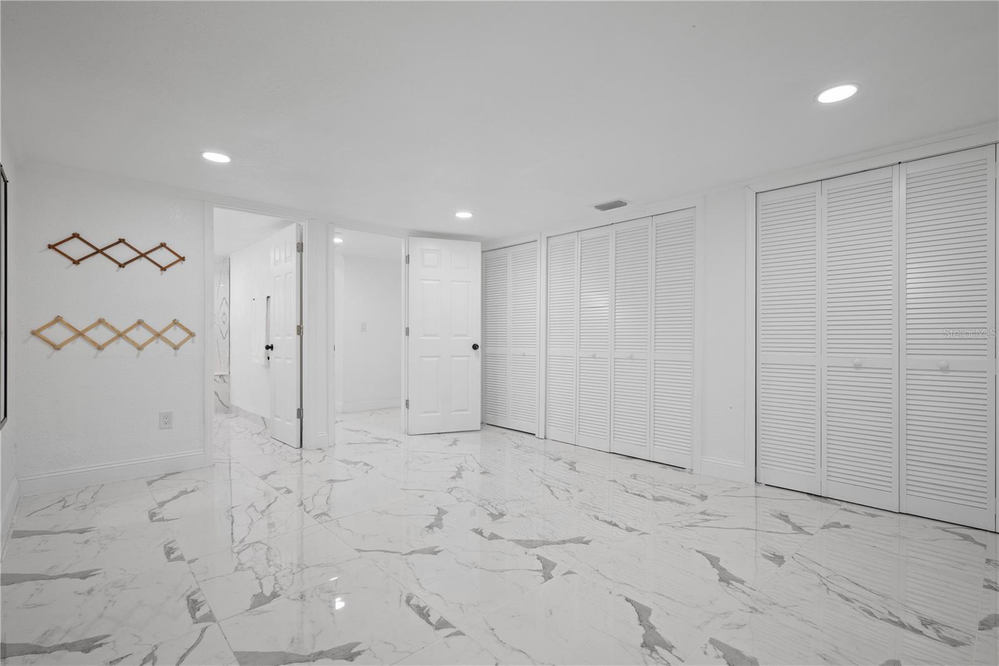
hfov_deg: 96.7
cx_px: 500
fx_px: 444
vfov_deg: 73.7
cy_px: 333
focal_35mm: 16
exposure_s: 1/25
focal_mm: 16
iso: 640
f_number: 8
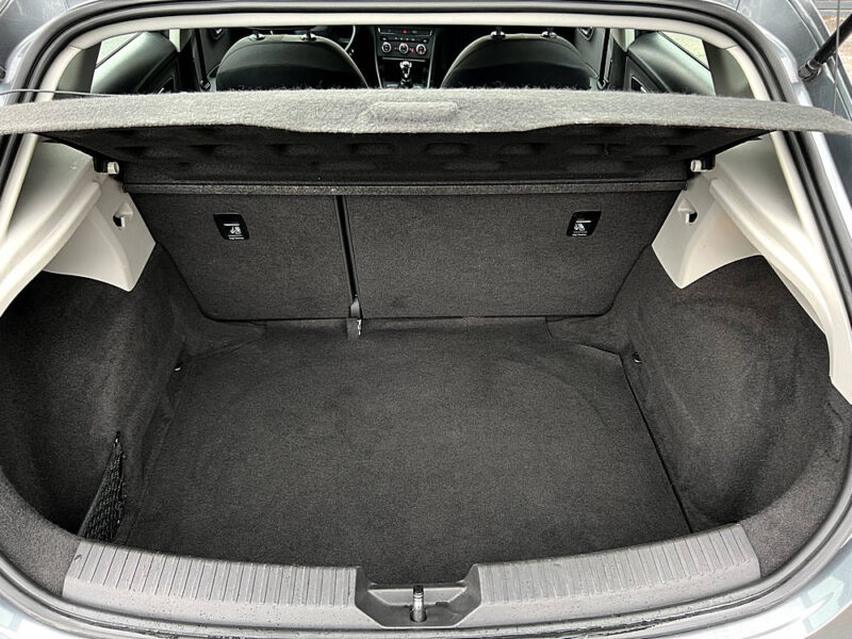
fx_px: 640
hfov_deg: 67.3
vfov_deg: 53.1
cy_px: 320
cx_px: 426
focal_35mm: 26
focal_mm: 5.7
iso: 125
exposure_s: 1/71
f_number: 1.5
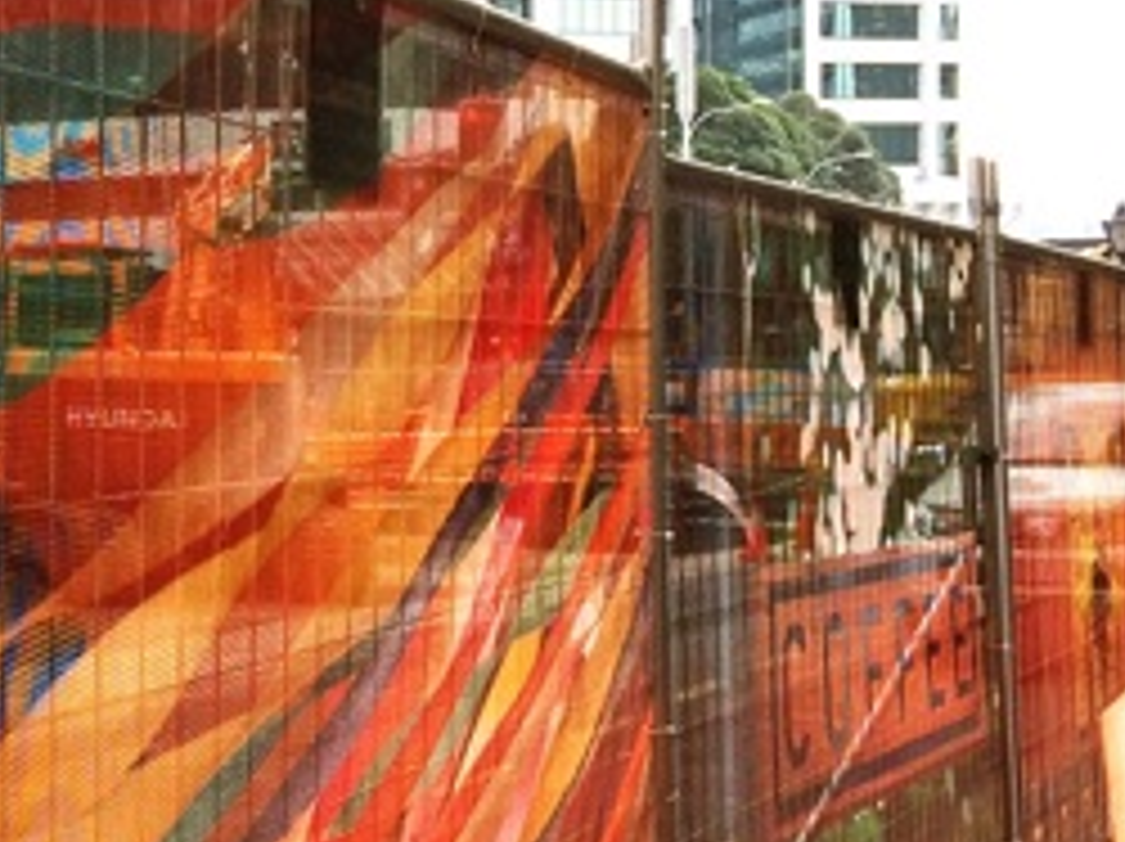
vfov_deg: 18.6
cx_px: -40
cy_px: 423
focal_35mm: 79
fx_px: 2565
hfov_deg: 23.5
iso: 32
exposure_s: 1/488
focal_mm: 4.15
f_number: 2.2
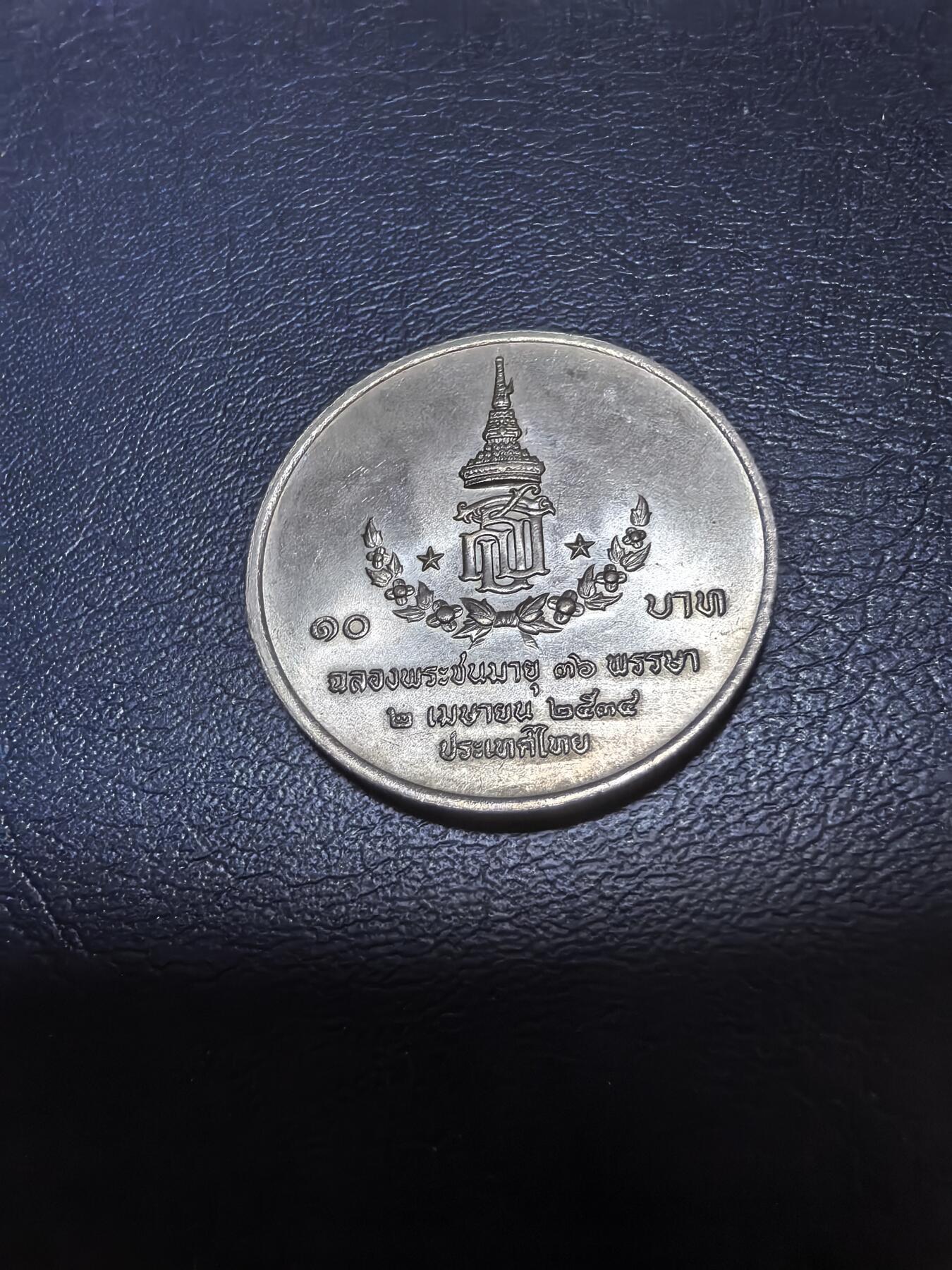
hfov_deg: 56.8
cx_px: 476
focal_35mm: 24
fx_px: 880
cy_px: 635
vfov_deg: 71.6
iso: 250
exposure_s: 1/33.3
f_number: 2.2
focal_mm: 1.68
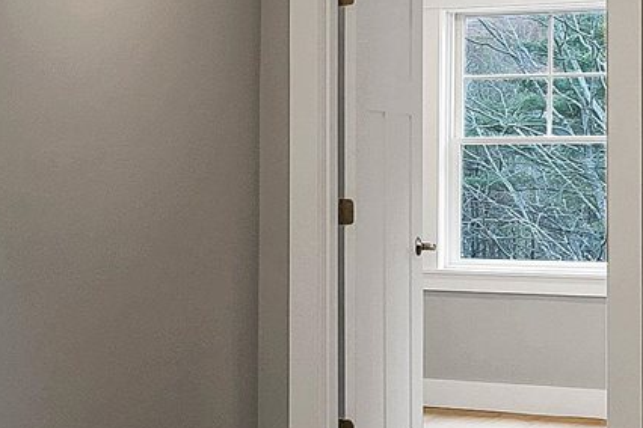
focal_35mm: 101
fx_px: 1804
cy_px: 183
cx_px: -572
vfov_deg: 13.5
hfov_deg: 16.4
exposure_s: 1/10
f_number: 8
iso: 400
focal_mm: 14
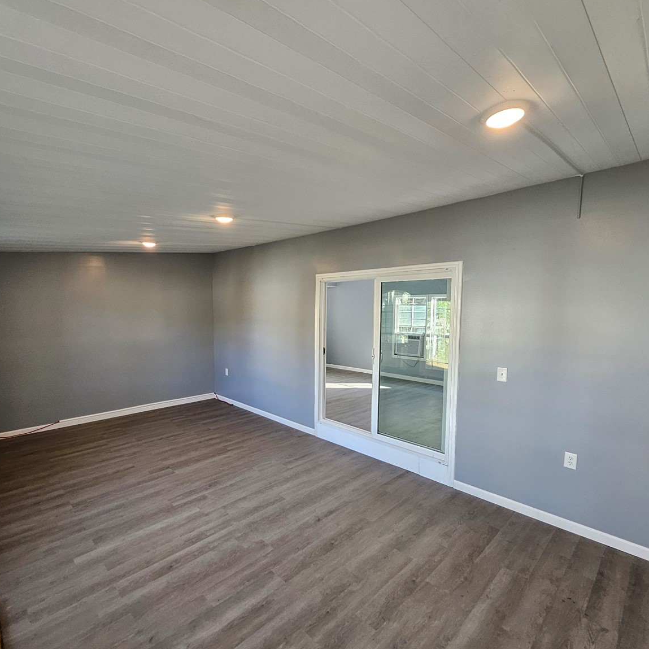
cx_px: 308
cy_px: 332
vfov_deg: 87.4
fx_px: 339
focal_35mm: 16
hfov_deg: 87.4
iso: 125
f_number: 2.2
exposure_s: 1/60
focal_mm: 1.74
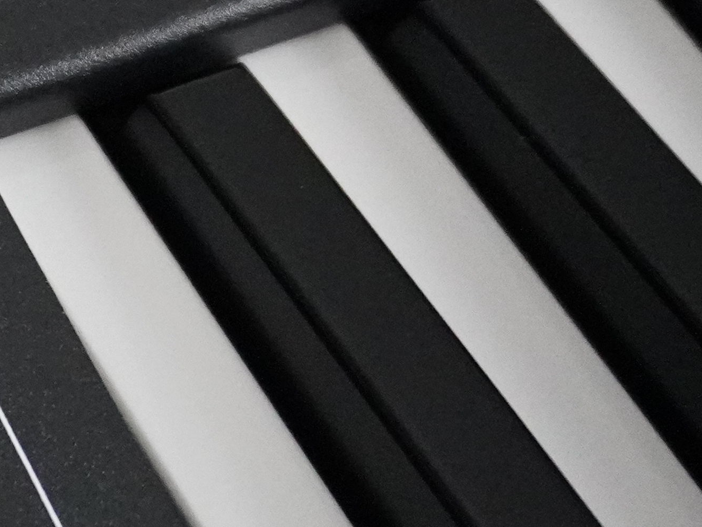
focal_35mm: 124
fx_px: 2518
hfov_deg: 13.4
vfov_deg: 11.8
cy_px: -34
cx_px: -745
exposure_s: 1/100
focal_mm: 19
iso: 6400
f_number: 4
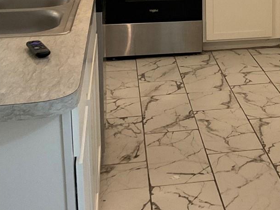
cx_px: 257
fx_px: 615
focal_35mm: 76
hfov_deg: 24.8
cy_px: -22
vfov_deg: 18.6
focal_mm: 3
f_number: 1.8
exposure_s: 1/60
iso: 125
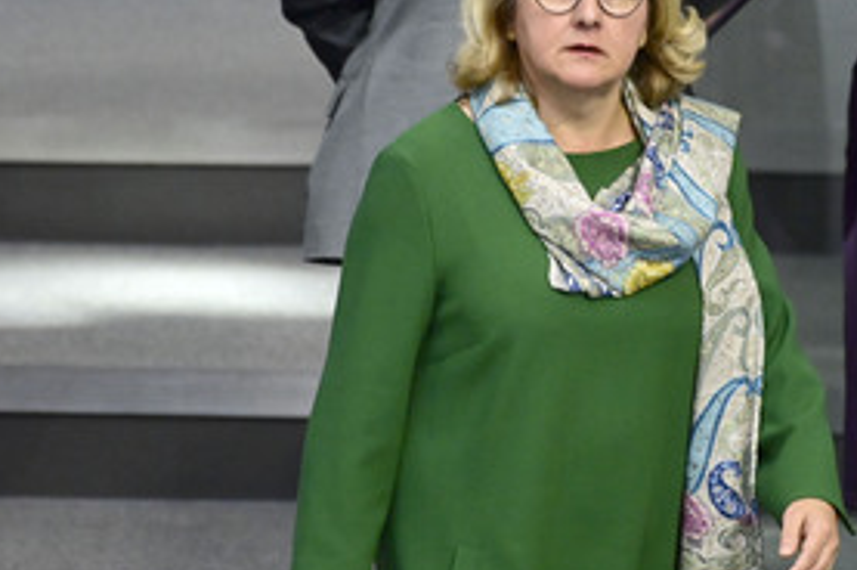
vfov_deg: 1.7
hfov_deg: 2.5
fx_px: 19355
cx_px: 599
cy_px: 285
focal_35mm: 814
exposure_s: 1/500
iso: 8000
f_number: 5.6
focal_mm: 500
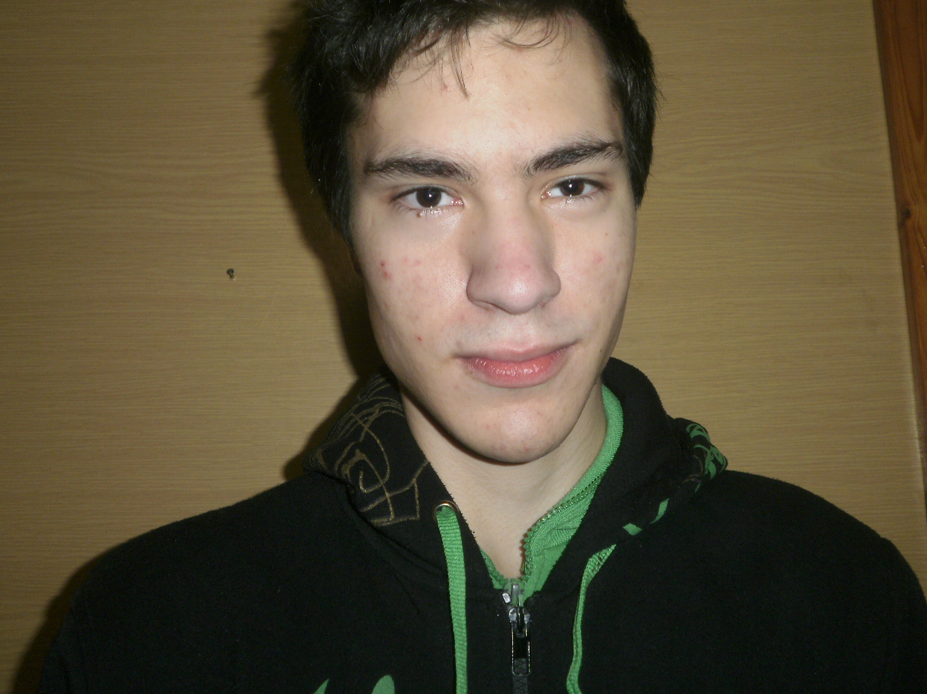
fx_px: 991
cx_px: 494
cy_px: 289
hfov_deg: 50.1
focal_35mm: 37
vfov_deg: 38.5
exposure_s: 1/30
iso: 100
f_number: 2.9
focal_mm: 5.45
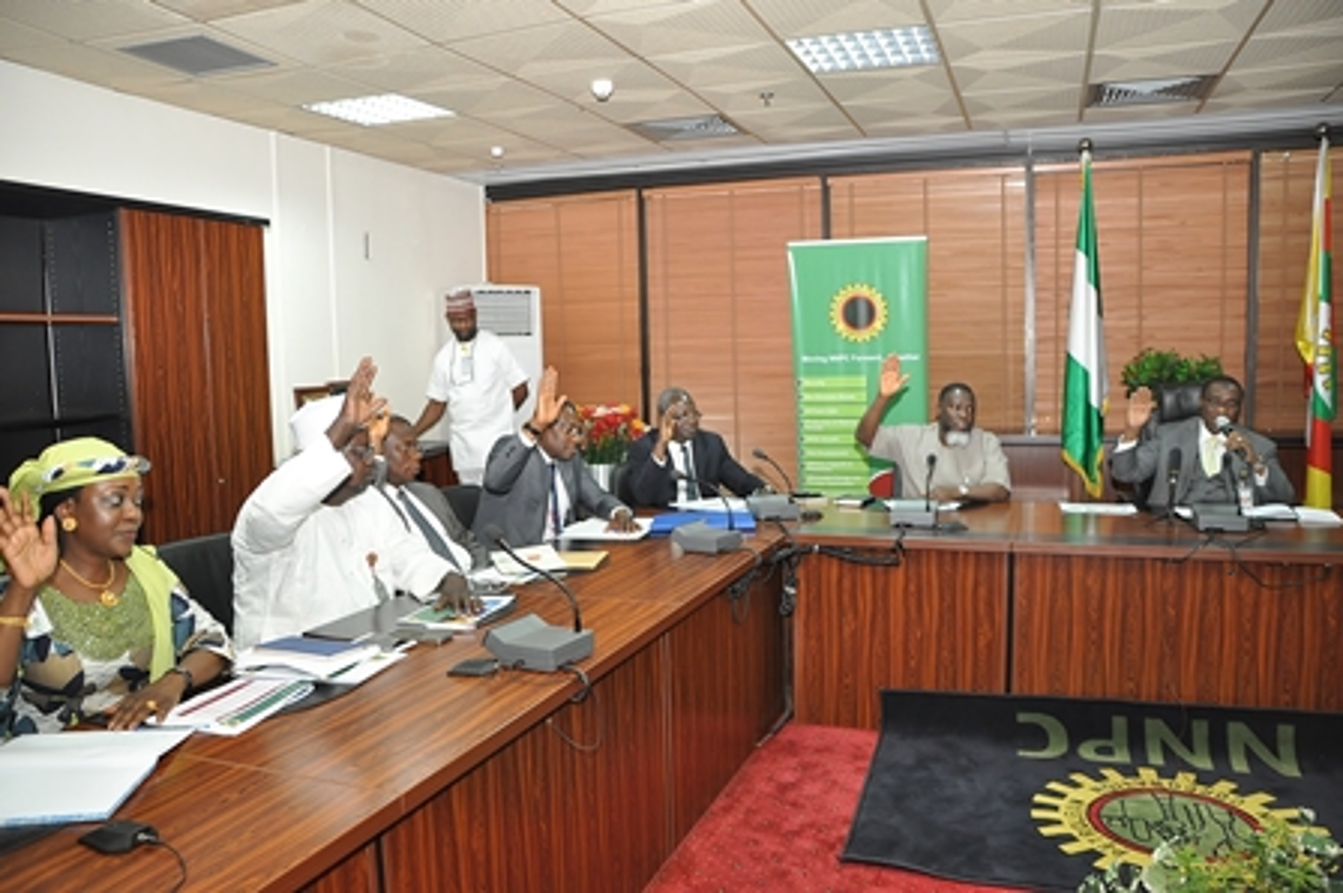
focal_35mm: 27
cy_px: 446
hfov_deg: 67.4
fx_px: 1006
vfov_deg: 47.9
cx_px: 672
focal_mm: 18
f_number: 4
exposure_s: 1/60
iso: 800
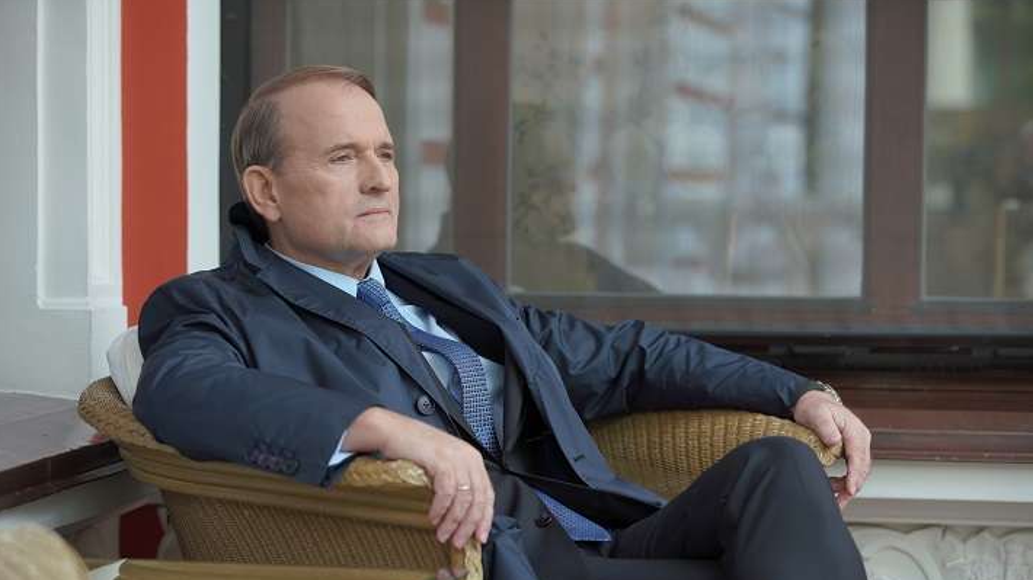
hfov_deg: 19.3
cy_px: 318
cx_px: 514
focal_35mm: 111
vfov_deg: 10.9
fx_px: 3040
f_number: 3.5
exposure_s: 1/160
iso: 160
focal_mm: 105
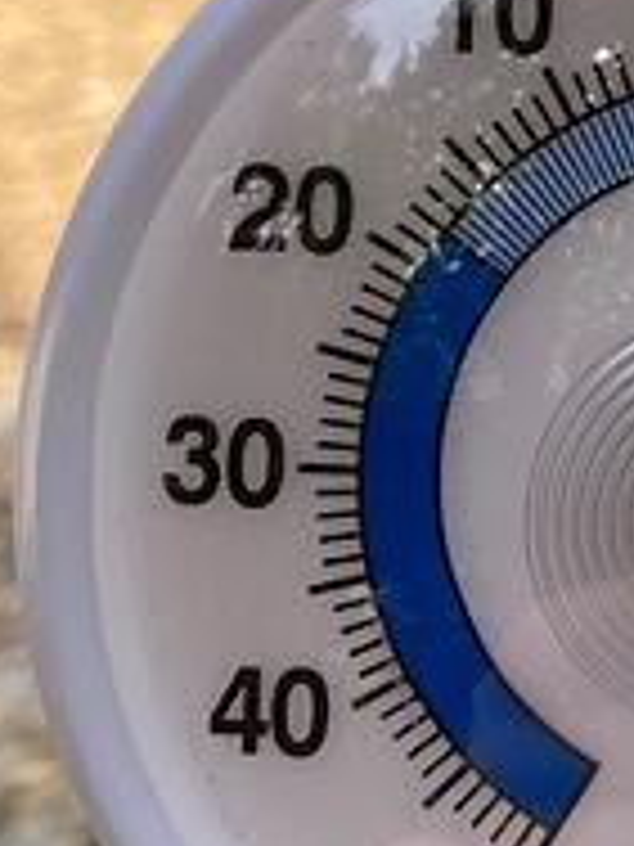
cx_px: 879
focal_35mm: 93
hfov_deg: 15.0
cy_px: 43
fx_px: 2271
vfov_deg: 20.5
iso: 20
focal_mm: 3.99
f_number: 1.8
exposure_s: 1/1021
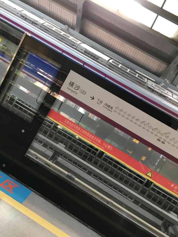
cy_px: 118
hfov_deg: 48.2
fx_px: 199
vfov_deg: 61.7
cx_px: 89
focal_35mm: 29
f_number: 2.2
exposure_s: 1/33
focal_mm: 4.15
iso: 64
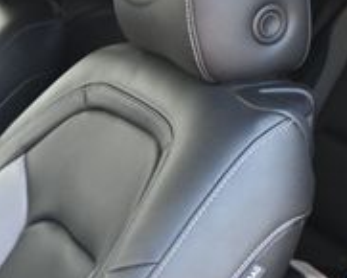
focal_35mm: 105
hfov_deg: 16.8
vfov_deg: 14.6
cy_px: 243
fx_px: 1075
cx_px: -155
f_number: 4
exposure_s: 1/160
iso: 400
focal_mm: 21
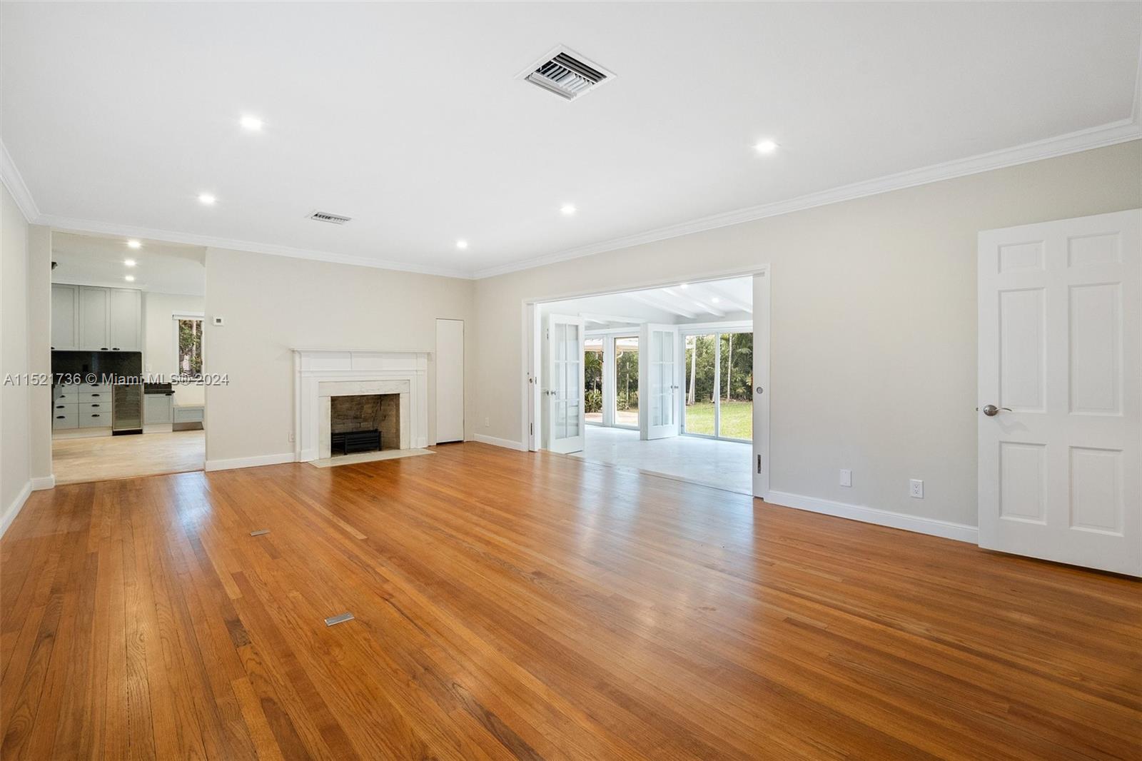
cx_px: 571
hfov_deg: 100.4
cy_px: 380
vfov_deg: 77.3
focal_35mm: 15
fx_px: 476
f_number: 8
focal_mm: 10
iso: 720
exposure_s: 1/15
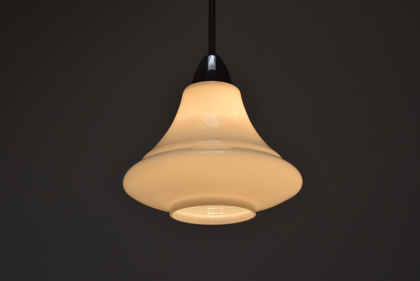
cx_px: 210
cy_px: 140
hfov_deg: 24.6
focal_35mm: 82
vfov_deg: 16.6
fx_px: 963
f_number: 11
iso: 1600
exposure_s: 1/500
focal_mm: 55
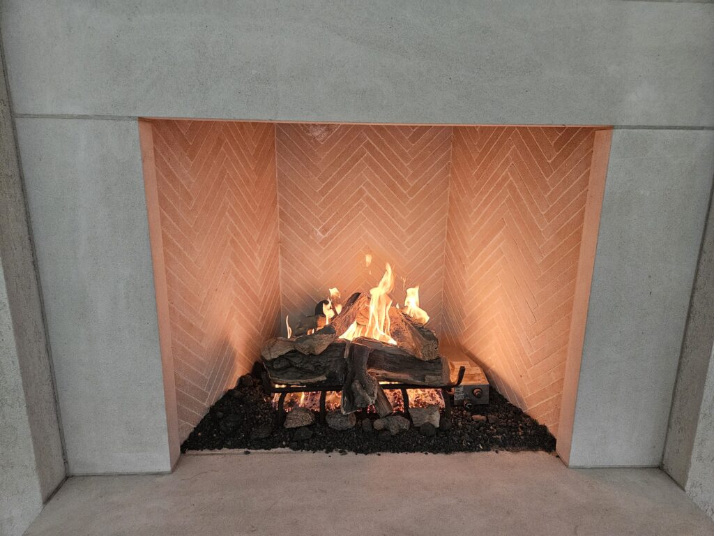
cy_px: 268
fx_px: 474
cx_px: 357
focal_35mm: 23
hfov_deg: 73.9
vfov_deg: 58.9
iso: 800
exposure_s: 1/170
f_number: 1.8
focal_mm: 5.4
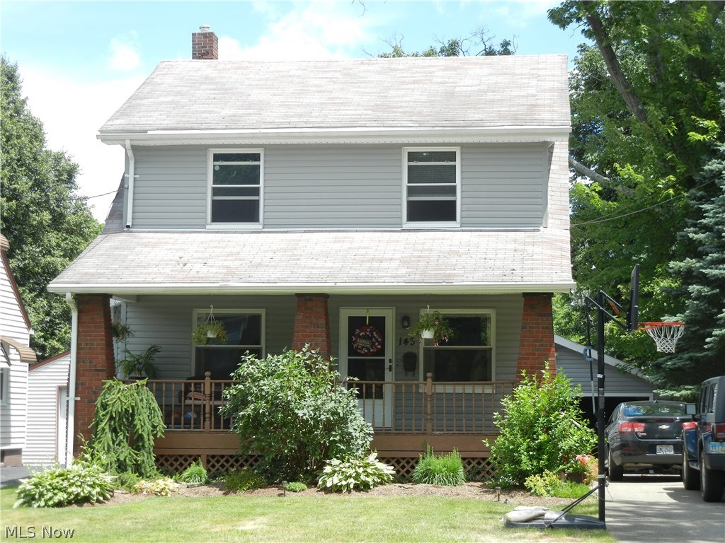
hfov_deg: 25.3
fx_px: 1613
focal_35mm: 77
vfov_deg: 19.1
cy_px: 272
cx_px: 362
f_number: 4.3
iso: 160
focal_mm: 13.9
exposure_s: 1/390
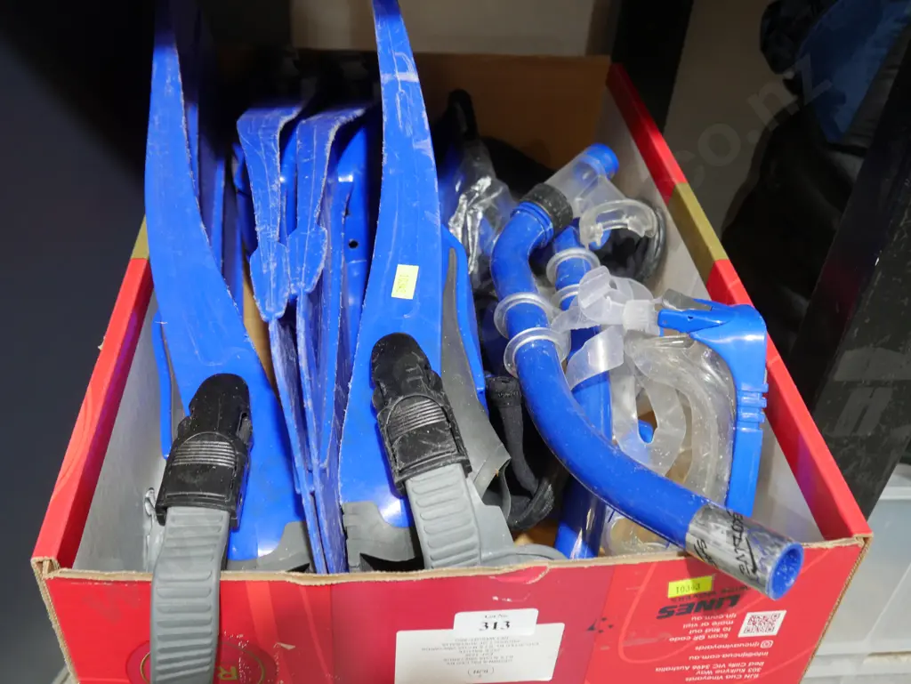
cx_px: 456
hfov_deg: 51.3
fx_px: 948
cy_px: 342
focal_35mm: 36
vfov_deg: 39.7
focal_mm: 18
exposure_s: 1/60
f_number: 4
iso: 1000
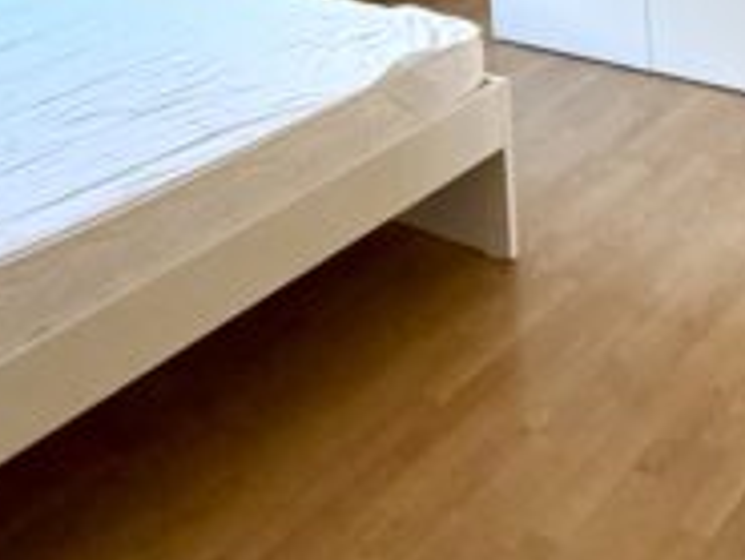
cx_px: 644
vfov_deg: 21.0
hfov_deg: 31.9
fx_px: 1249
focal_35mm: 58
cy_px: -302
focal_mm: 2.22
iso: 250
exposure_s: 1/100
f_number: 2.2
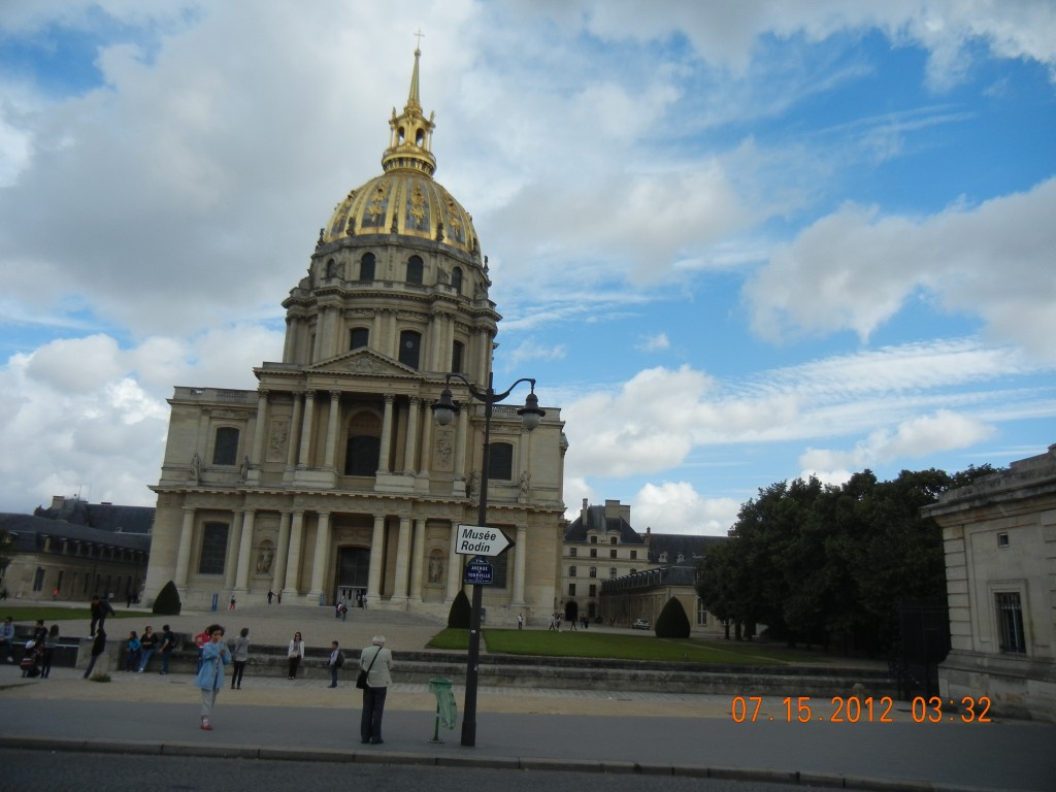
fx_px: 915
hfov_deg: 60.0
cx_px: 528
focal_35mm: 30
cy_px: 396
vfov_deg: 46.8
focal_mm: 5.4
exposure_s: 1/533
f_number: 7
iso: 160
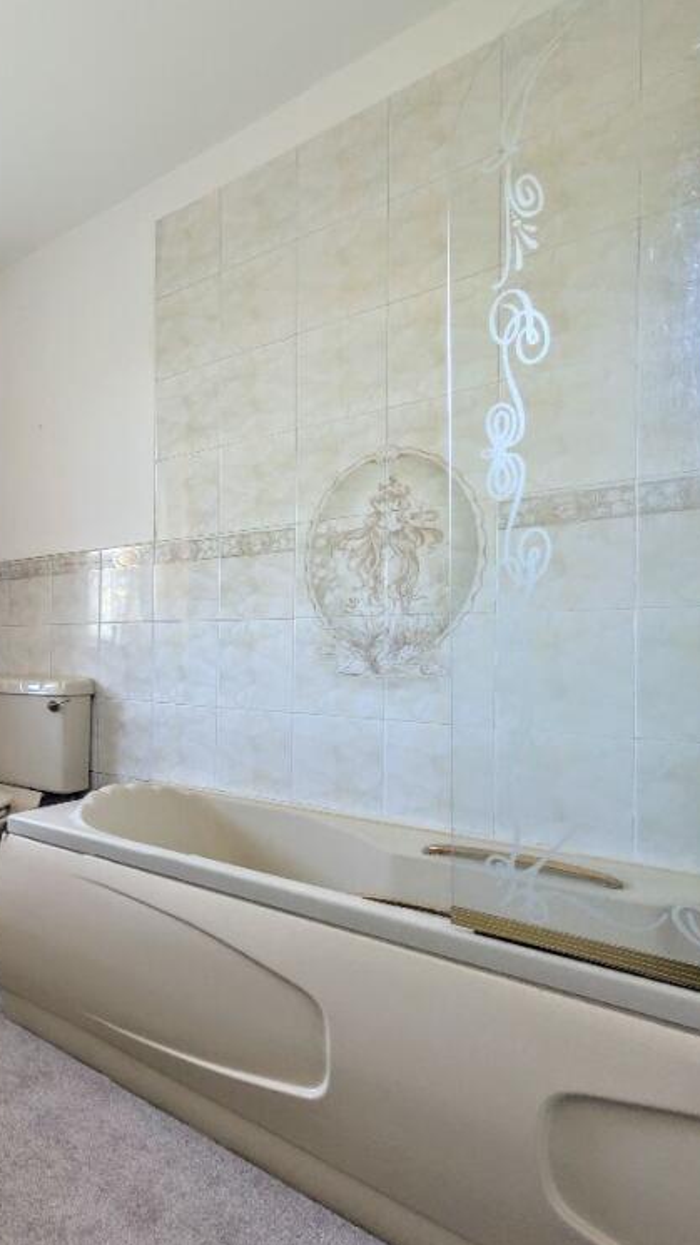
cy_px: 641
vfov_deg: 92.6
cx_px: -105
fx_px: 594
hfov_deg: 43.5
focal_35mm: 18
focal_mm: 2.02
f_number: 1.7
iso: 77
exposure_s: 1/180
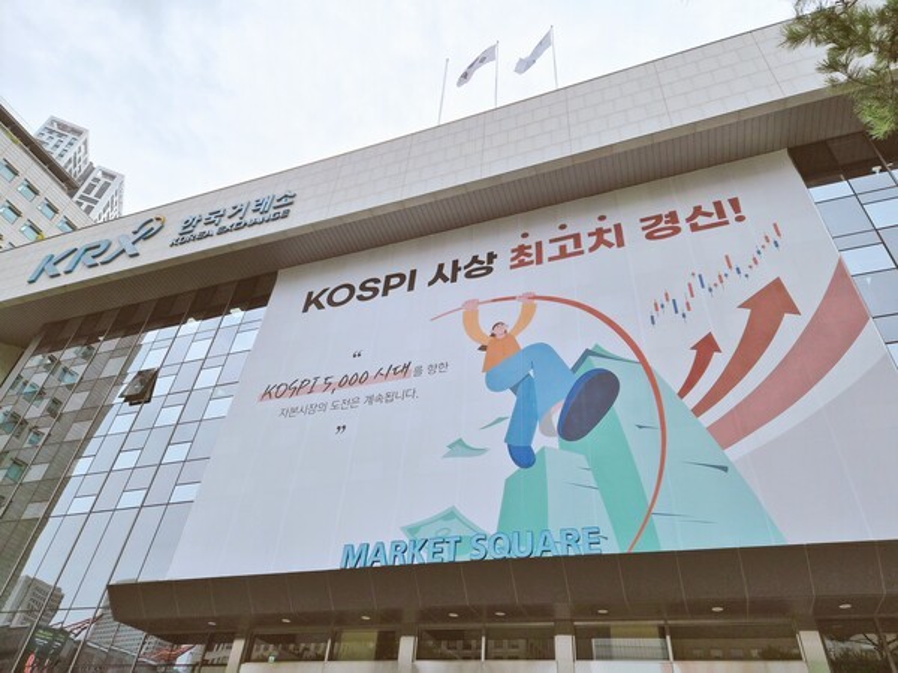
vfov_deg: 58.9
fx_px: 597
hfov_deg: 73.9
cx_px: 449
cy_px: 336
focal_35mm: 23
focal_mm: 5.4
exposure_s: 1/10000
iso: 80
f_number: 1.8
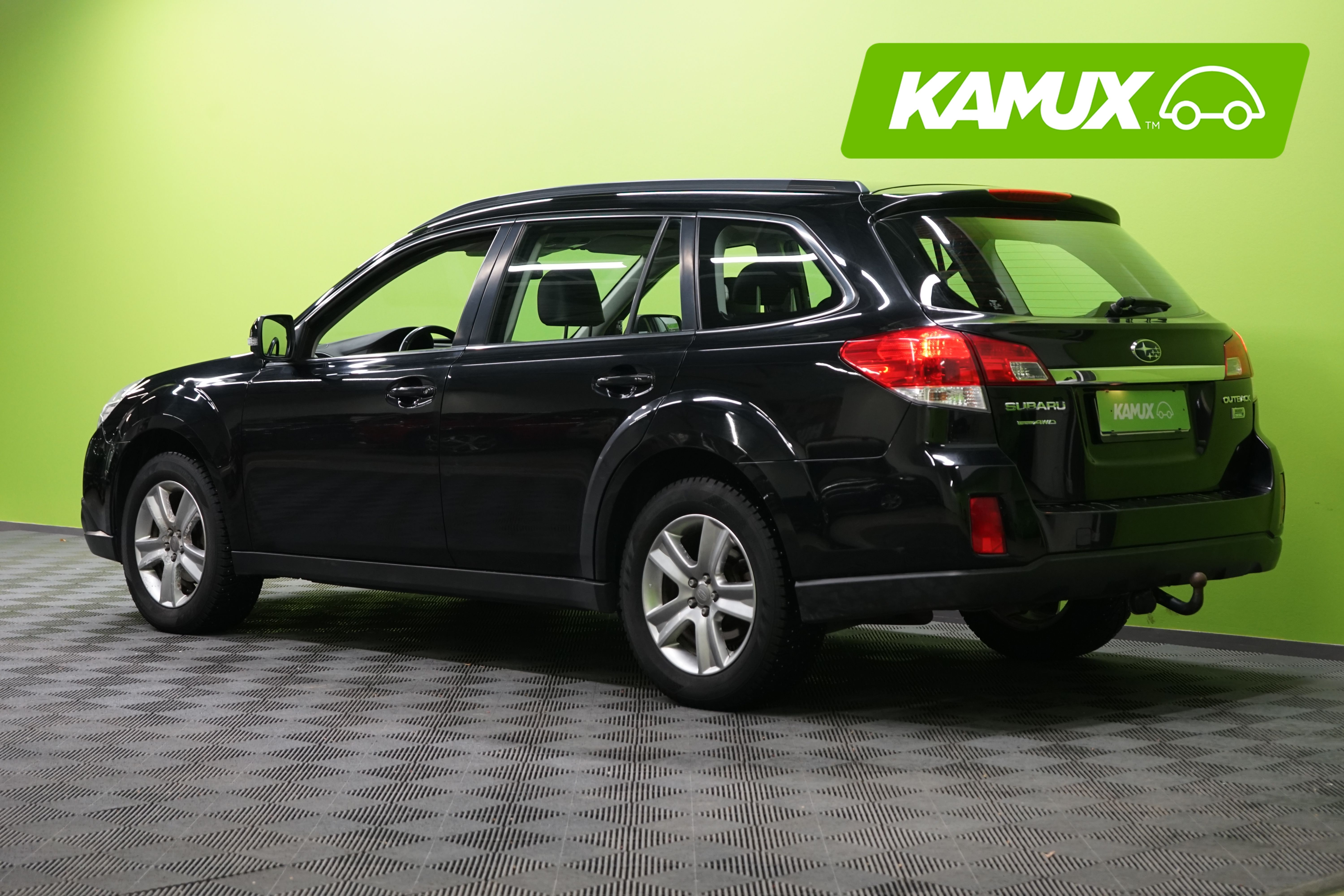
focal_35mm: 67
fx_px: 2501
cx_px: 672
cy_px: 448
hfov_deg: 30.1
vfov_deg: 20.3
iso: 1000
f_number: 5.6
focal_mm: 67
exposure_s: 1/50
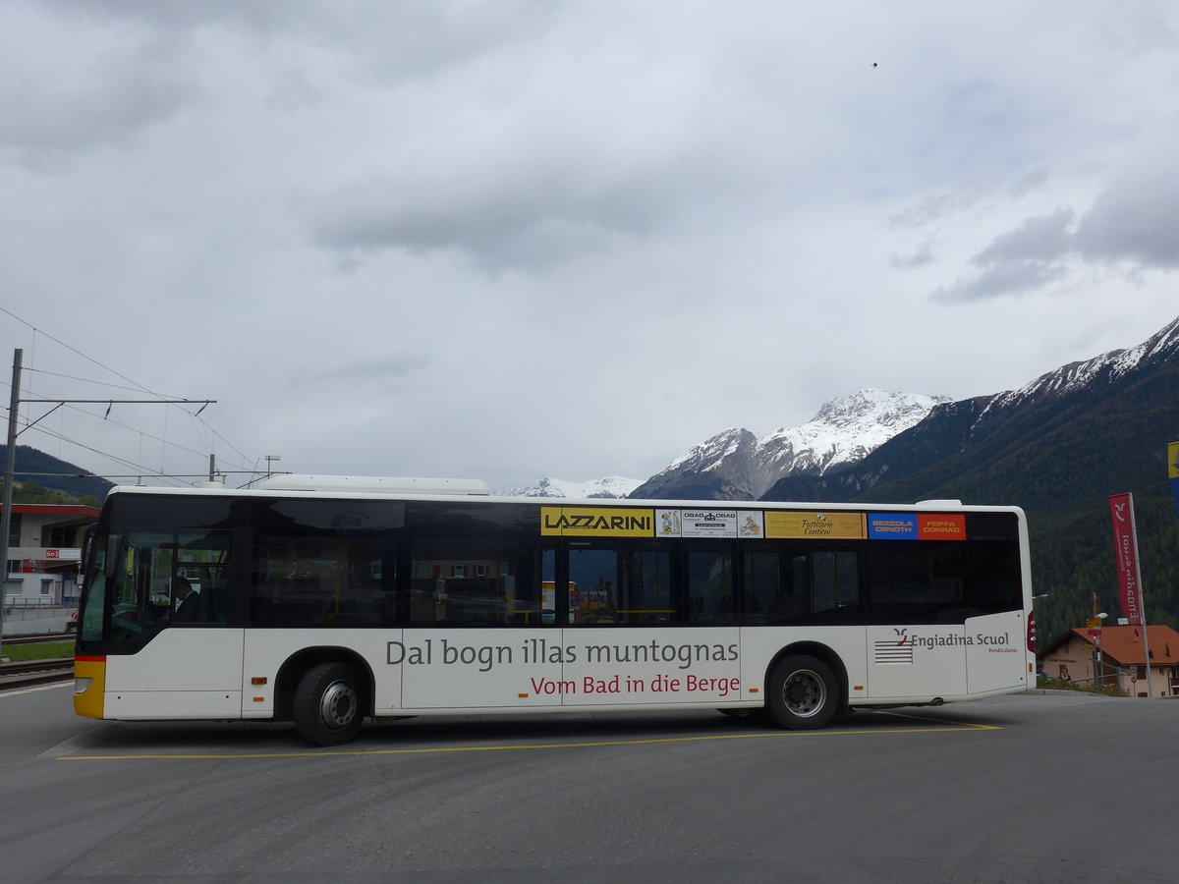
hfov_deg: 54.0
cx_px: 590
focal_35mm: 34
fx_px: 1158
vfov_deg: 41.8
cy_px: 442
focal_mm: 7
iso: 80
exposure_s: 1/1600
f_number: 3.5
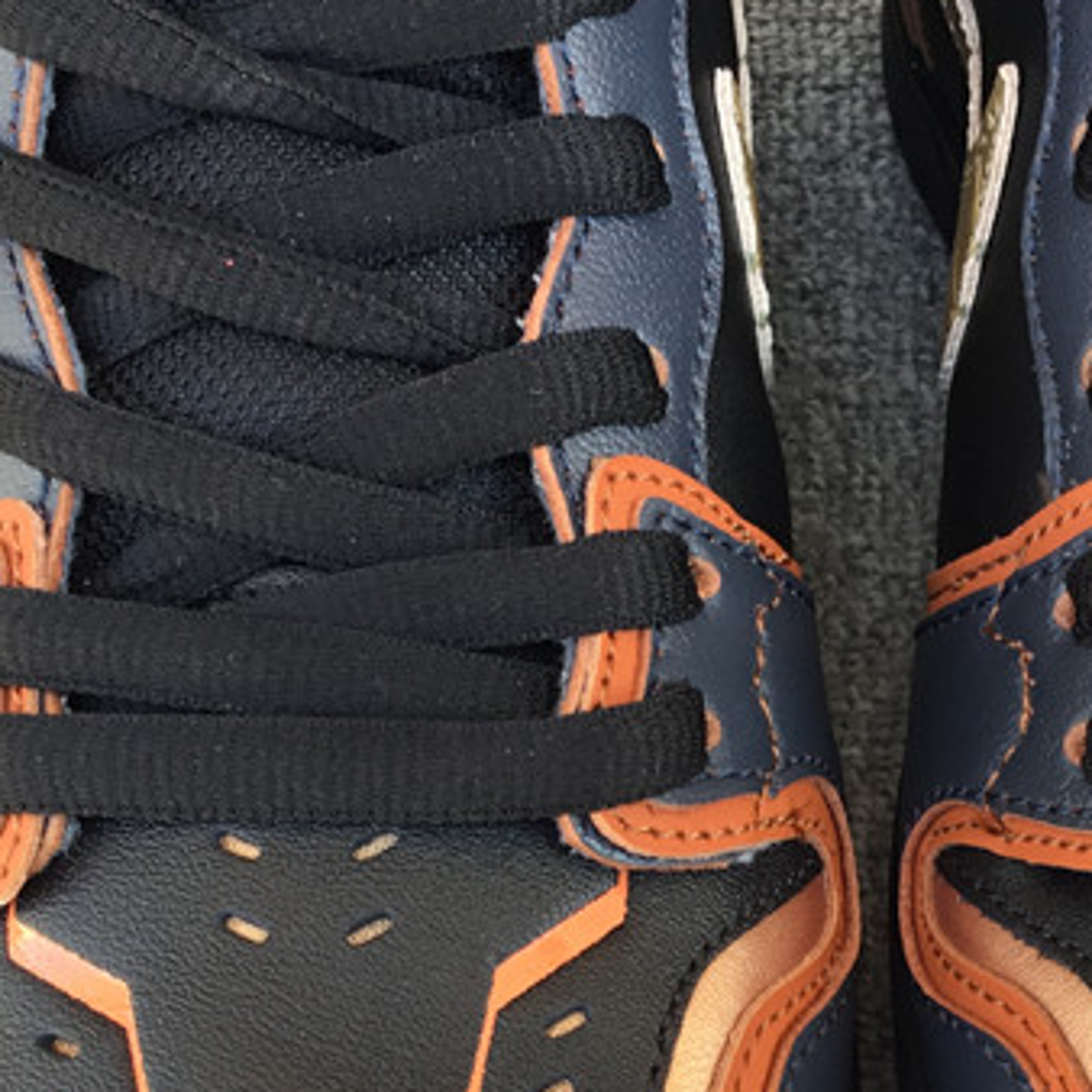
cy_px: 887
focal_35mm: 73
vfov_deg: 23.3
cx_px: 804
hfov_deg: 23.5
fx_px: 2605
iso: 25
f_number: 2.4
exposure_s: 1/50
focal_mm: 3.3
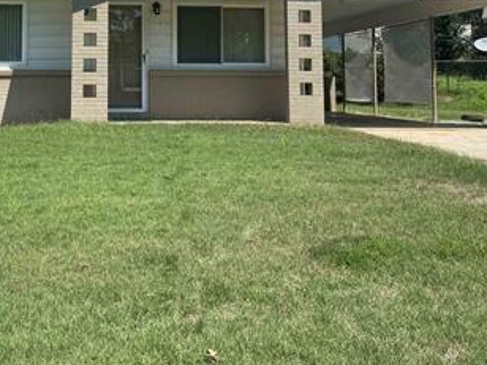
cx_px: 134
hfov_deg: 34.9
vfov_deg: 25.9
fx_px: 760
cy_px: 19
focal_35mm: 54
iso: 32
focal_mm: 4.25
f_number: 1.8
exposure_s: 1/2028
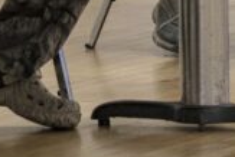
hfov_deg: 3.6
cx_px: 179
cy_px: -138
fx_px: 3763
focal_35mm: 576
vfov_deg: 2.4
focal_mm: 90
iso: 3200
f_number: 5.6
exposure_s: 1/160
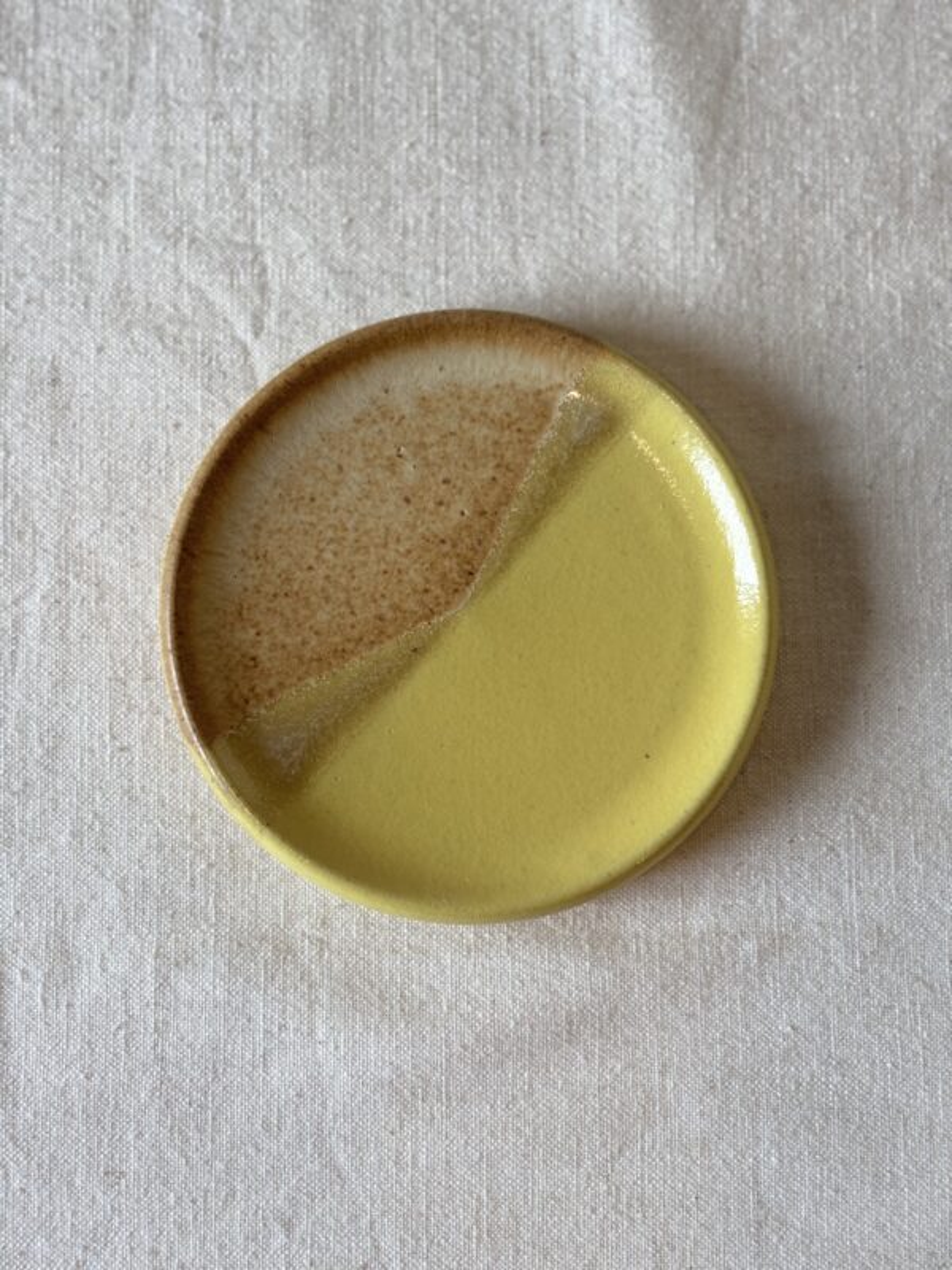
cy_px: 635
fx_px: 1907
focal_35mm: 52
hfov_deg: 28.0
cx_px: 476
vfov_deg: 36.8
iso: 32
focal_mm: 5.96
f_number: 1.6
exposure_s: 1/50
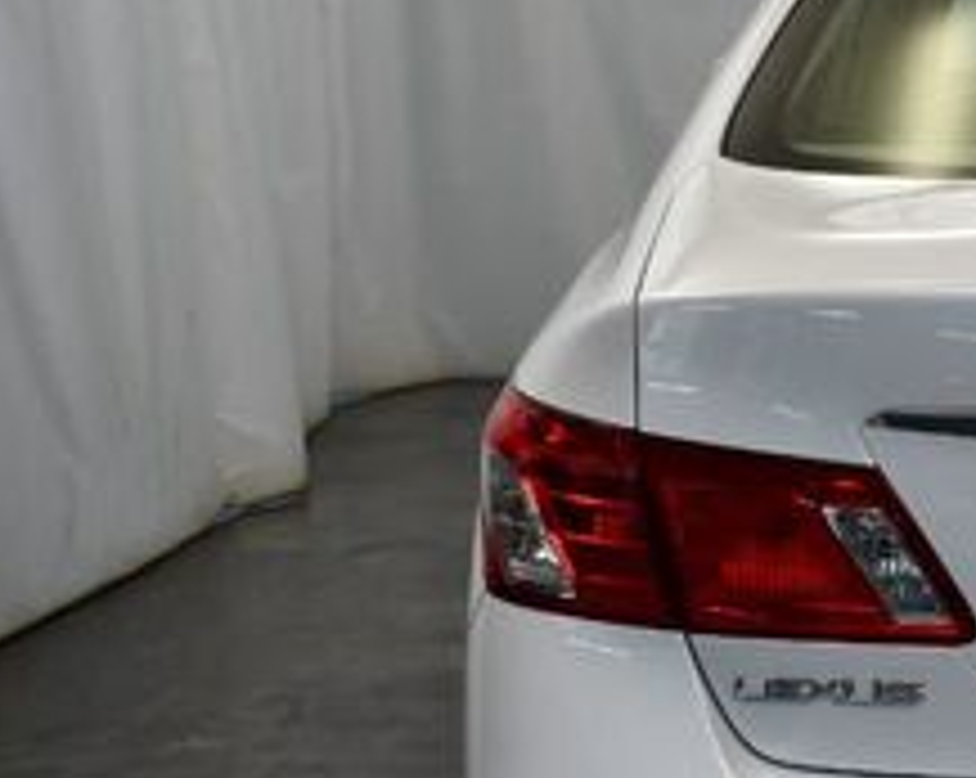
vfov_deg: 15.3
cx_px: 1367
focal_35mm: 100
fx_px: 2885
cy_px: 519
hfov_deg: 17.6
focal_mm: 18
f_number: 3.5
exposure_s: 1/250
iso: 640
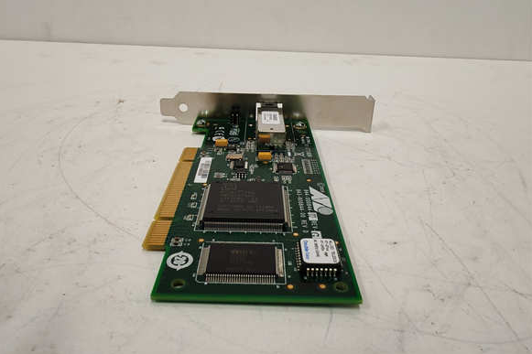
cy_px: 169
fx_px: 428
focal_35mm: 29
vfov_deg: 44.9
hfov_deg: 63.7
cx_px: 259
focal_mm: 1.96
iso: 200
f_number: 2.2
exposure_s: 1/100
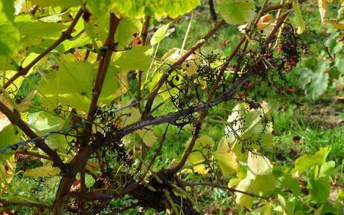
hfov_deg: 39.5
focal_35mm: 51
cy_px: 110
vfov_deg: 25.4
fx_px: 478
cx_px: 193
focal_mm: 28
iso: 160
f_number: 7.1
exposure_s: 1/200
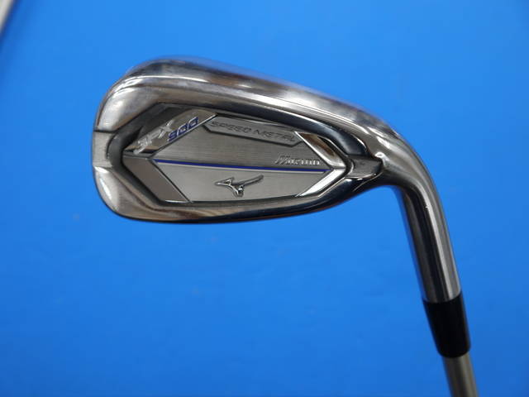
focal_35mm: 50
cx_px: 264
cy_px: 198
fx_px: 764
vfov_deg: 29.1
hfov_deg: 38.2
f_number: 4.6
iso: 160
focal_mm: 25
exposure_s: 1/60
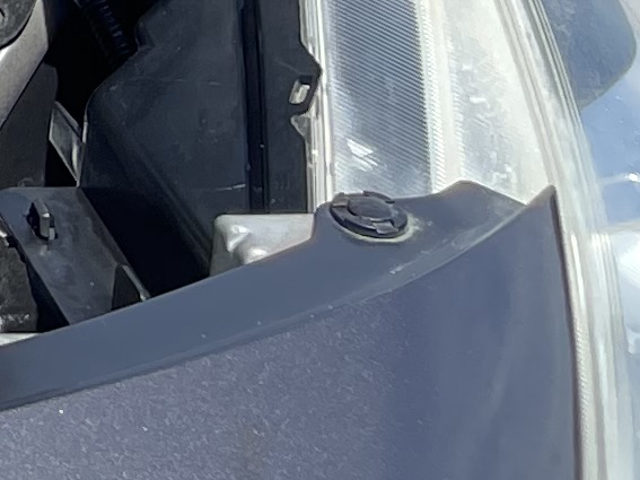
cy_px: -1039
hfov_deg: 8.2
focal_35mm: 185
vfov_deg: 7.0
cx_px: -1589
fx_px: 3420
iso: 32
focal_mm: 5.1
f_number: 1.6
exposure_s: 1/1164
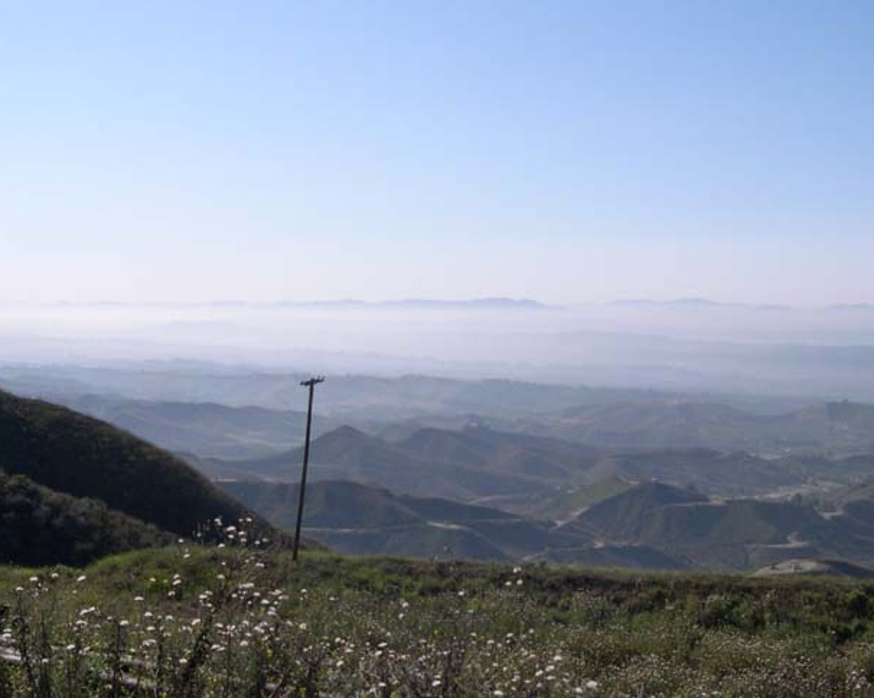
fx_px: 1267
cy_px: 410
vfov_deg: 30.7
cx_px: 456
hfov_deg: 38.1
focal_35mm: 49
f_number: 7.6
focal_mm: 8
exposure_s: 1/272
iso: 100
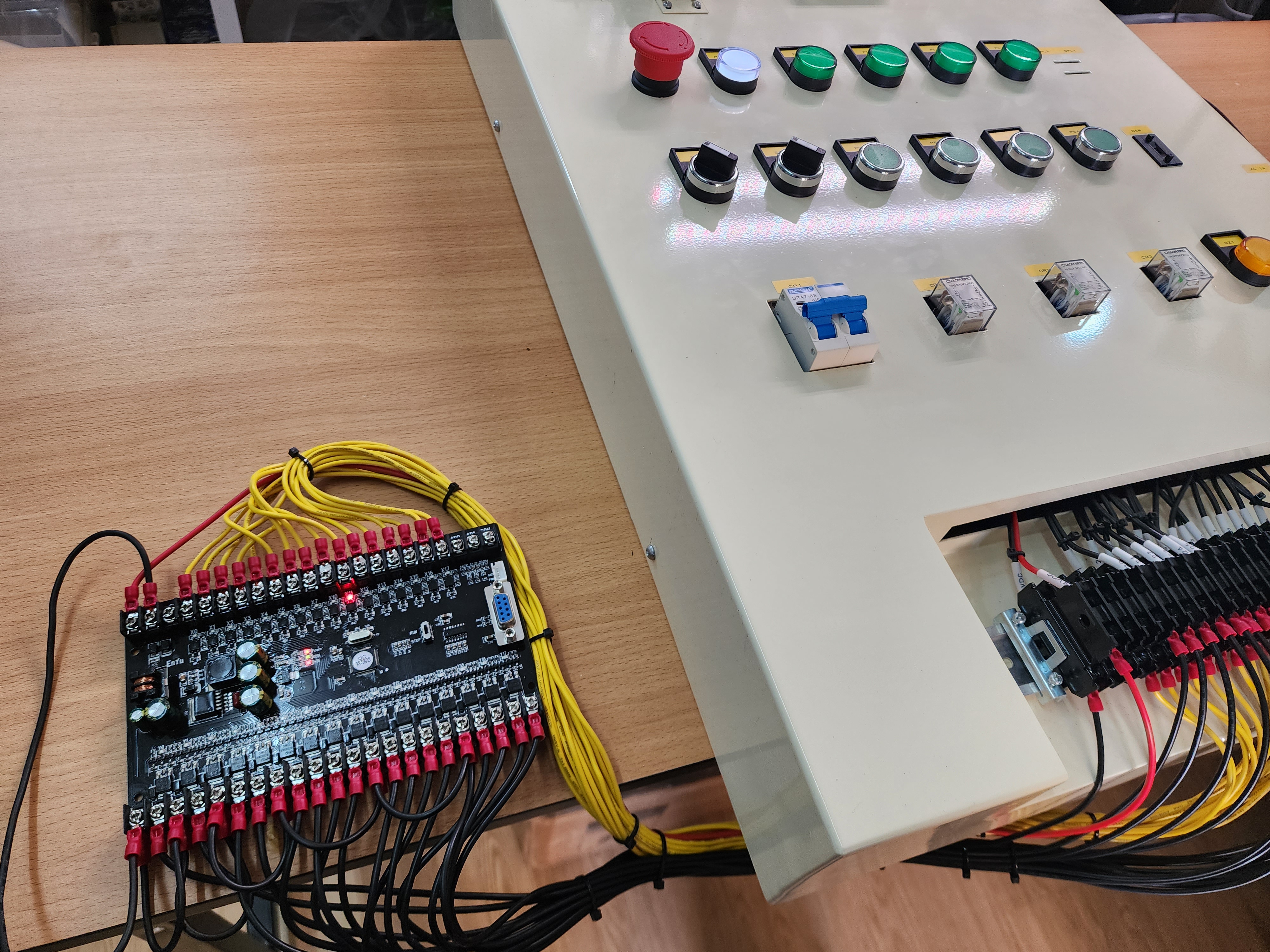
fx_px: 844
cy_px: 476
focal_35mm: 23
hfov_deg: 73.9
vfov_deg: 58.9
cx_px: 635
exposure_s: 1/100
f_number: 1.8
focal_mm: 6.4
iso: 160
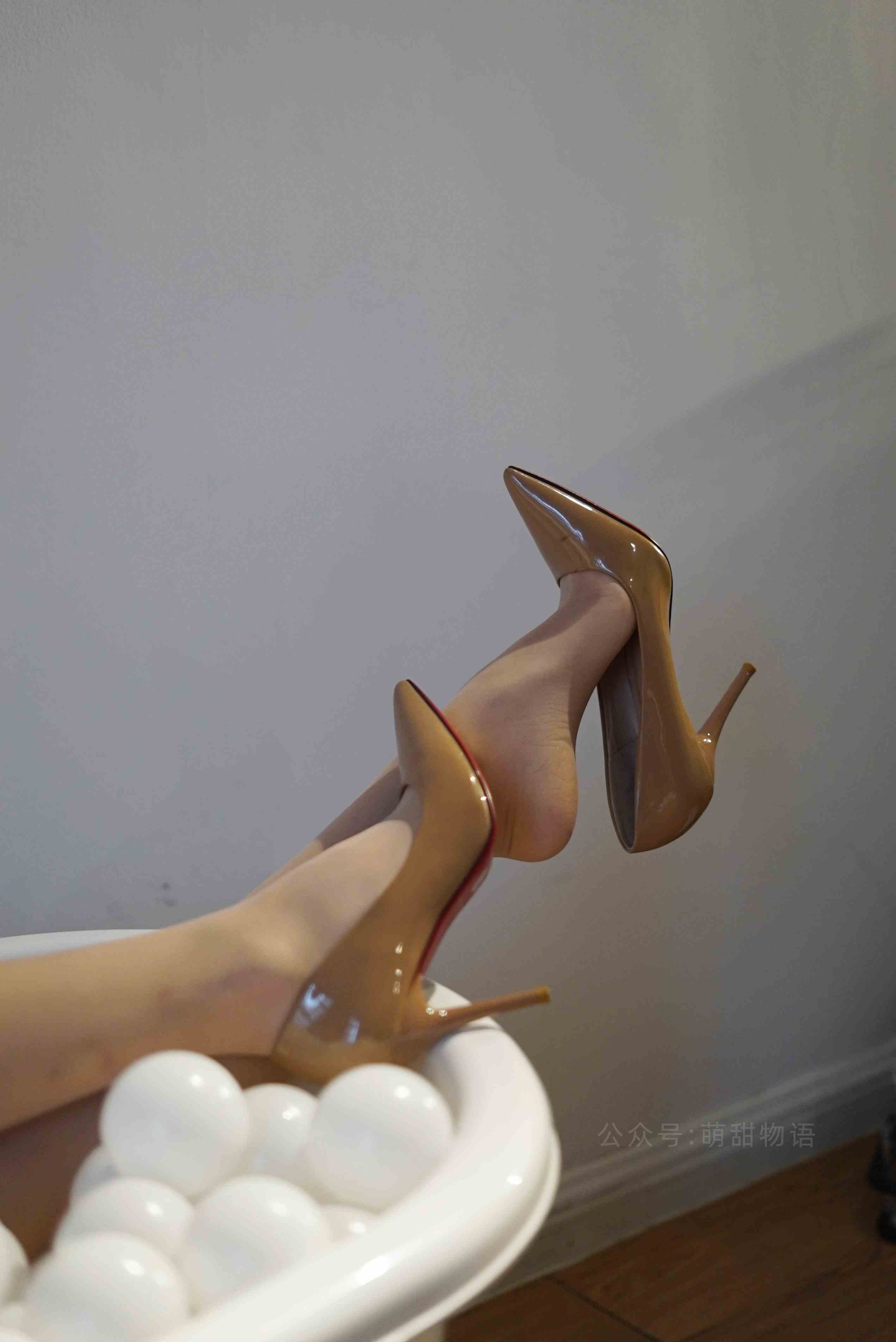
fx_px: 1864
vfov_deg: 39.6
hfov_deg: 27.0
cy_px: 671
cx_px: 448
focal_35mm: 50
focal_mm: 50
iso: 1600
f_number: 2
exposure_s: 1/500
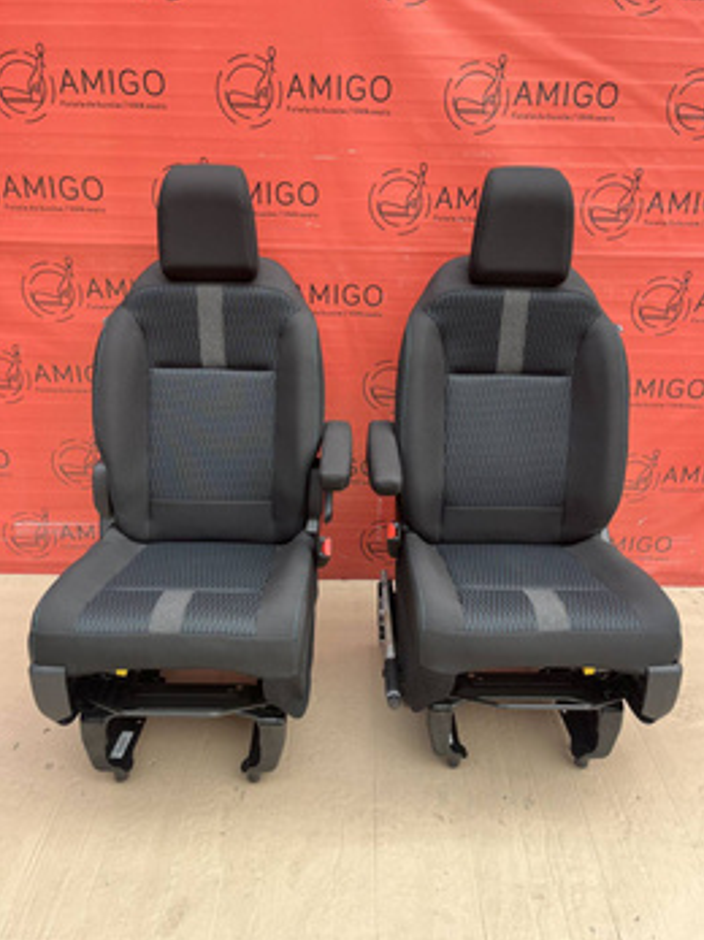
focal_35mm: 27
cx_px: 363
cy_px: 458
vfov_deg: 65.3
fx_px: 733
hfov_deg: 51.3
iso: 40
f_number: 1.6
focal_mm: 5.1
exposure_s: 1/164
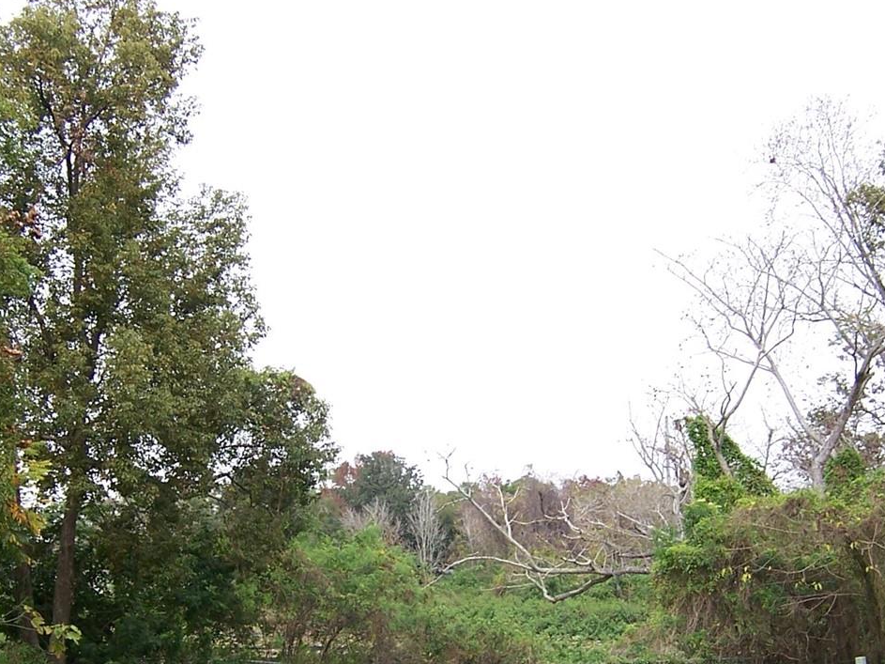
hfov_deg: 34.3
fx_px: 1432
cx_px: 401
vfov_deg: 25.6
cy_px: 536
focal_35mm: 56
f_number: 3.4
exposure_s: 1/250
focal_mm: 5.5
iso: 80
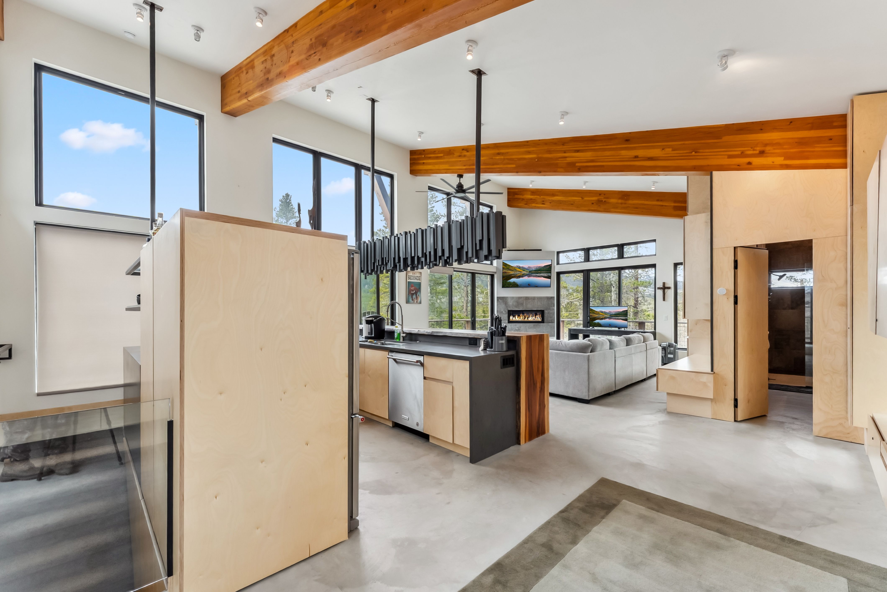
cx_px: 444
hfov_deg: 104.2
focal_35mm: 14
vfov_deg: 81.3
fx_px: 345
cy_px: 296
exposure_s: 1/60
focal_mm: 14
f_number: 8
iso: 800
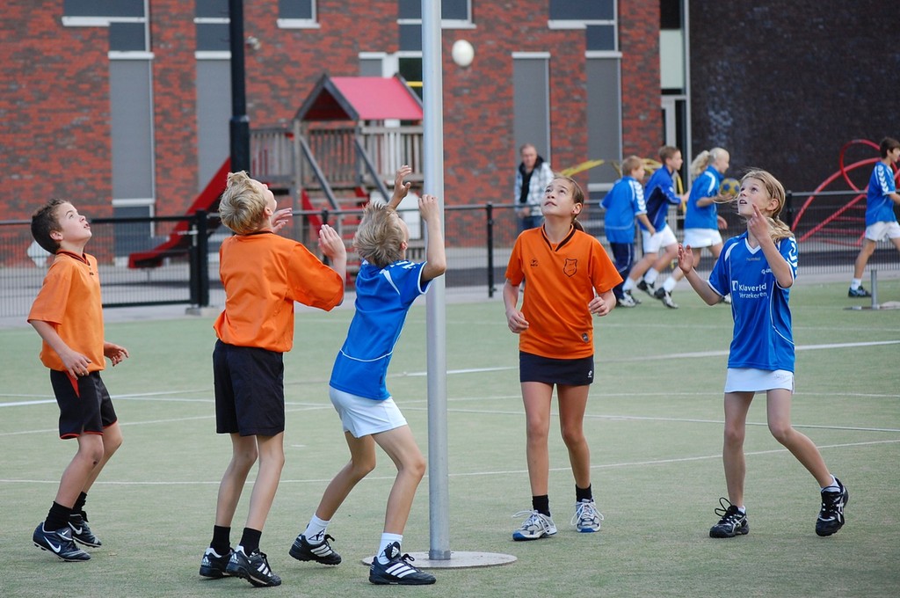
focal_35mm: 135
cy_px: 299
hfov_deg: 15.2
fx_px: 3371
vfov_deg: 10.1
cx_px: 450
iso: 450
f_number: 4.5
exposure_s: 1/500
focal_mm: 90
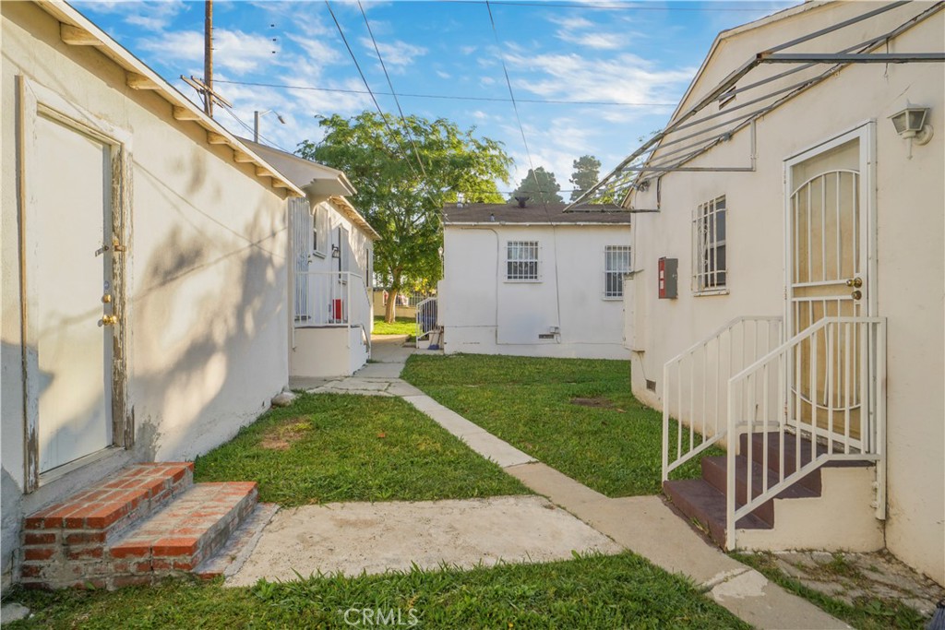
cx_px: 472
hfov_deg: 85.4
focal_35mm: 20
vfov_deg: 63.2
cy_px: 315
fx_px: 512
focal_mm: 13
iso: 100
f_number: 16
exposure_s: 1/30
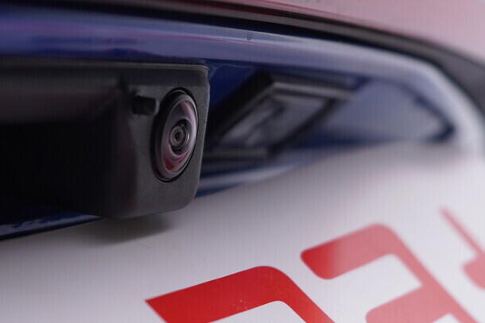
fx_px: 1145
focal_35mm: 85
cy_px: 171
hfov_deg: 23.7
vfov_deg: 16.1
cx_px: 121
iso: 125
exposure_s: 1/60
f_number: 3.5
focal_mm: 24
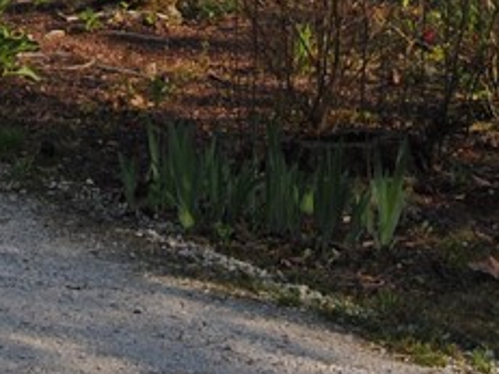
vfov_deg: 9.5
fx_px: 2147
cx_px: 122
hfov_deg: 13.2
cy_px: -257
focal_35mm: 149
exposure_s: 1/200
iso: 100
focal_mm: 22
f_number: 7.1
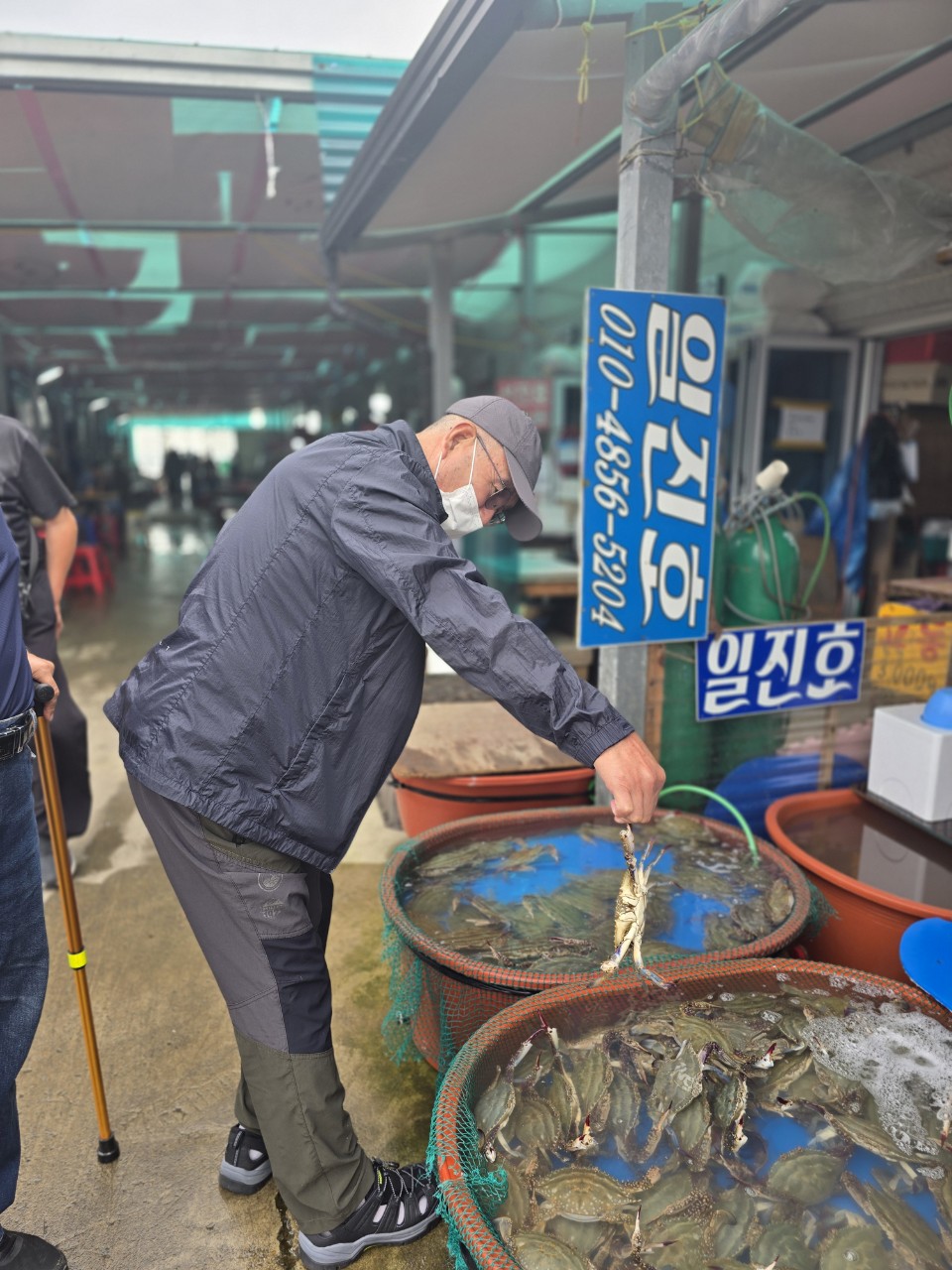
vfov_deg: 73.9
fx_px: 843
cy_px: 635
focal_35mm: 23
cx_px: 476
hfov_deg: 58.9
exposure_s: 1/122
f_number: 1.7
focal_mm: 6.3
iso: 12
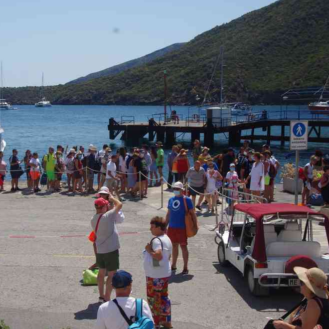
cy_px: 164
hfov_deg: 27.0
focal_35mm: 63
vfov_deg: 27.3
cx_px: 94
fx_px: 677
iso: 200
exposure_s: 1/125
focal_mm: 32.5
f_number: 11
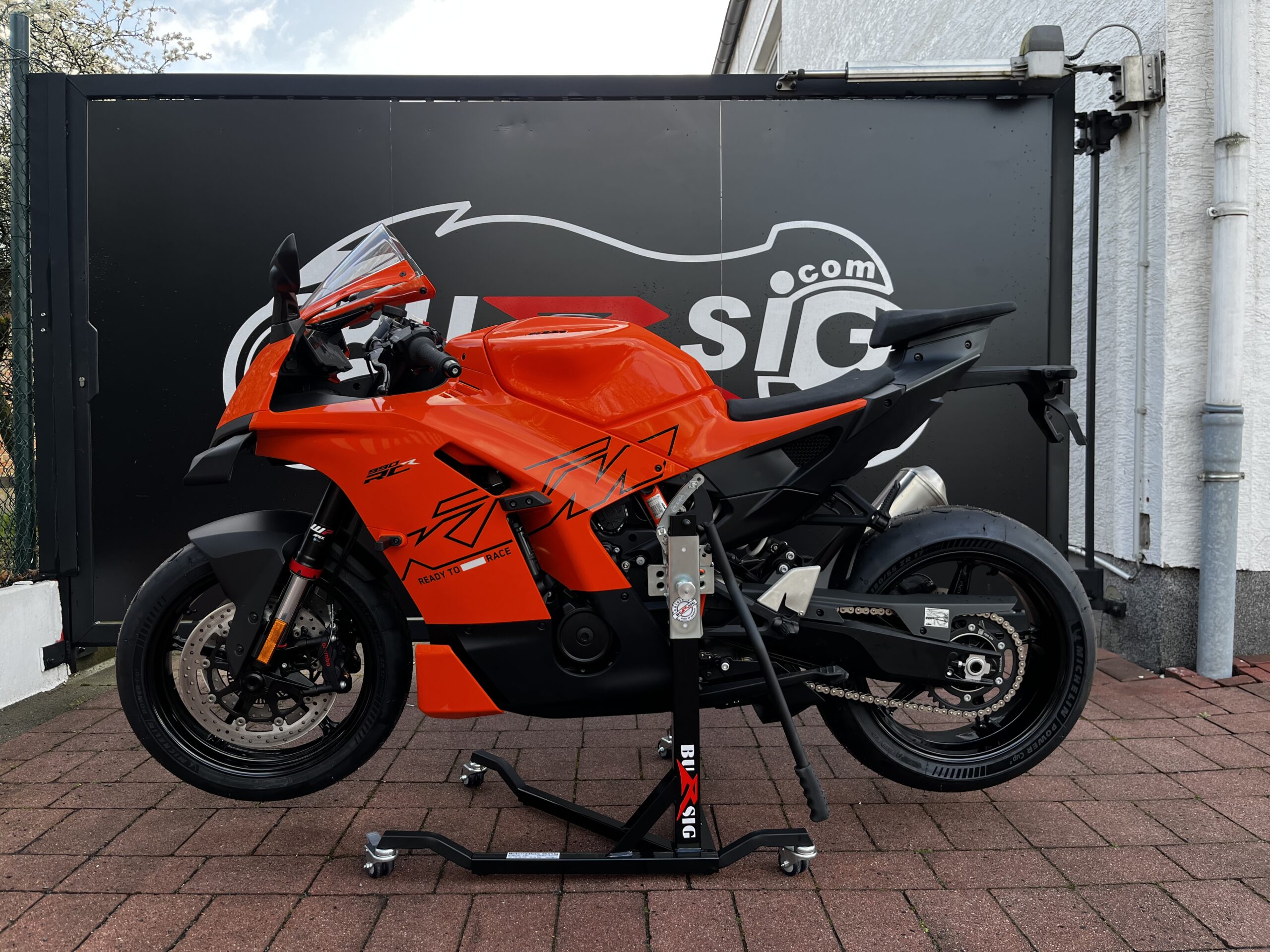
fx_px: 954
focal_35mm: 26
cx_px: 635
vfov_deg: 53.1
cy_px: 476
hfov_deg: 67.3
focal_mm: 5.1
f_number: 1.6
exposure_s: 1/358
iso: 50
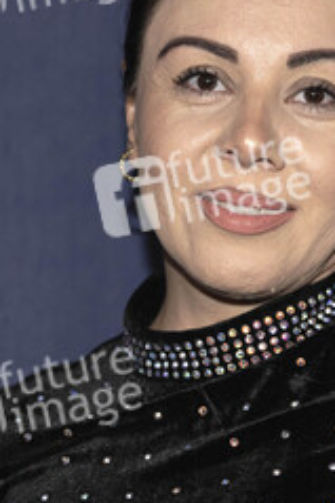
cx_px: 263
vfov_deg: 10.2
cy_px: 293
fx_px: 2809
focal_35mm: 201
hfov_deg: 6.8
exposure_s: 1/200
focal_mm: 120
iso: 800
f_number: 5.6
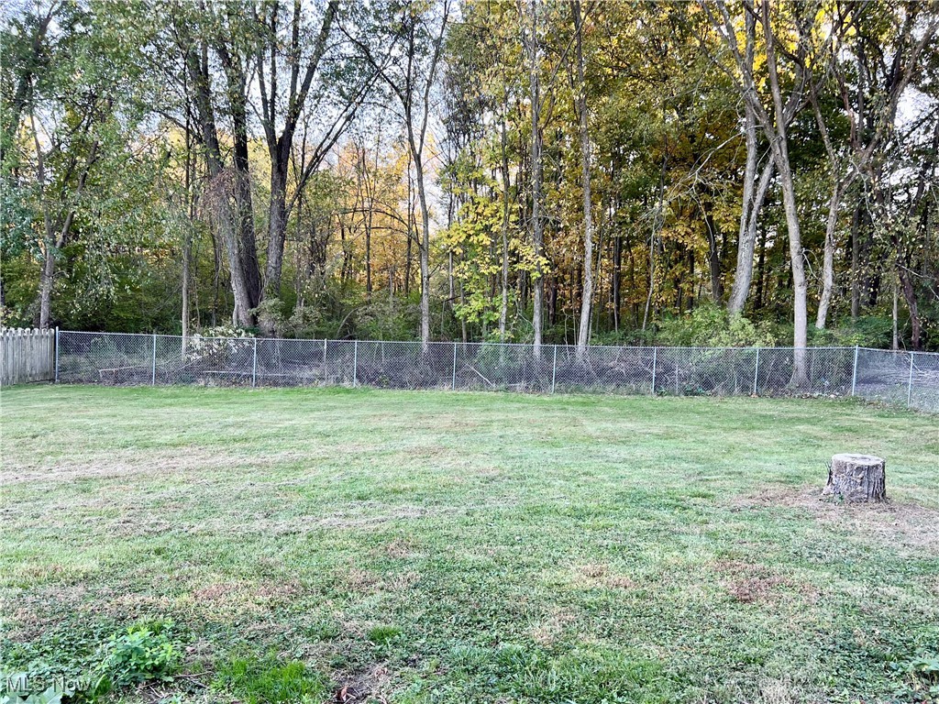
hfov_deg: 67.3
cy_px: 352
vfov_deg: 53.1
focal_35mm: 26
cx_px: 470
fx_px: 705
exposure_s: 1/121
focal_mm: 5.7
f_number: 1.5
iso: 64
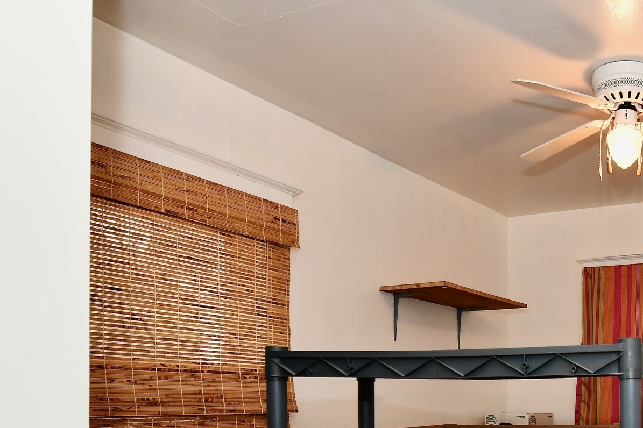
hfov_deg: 46.5
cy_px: 423
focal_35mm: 36
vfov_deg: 33.8
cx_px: 609
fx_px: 643
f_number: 6.3
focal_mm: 14
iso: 640
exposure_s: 1/60
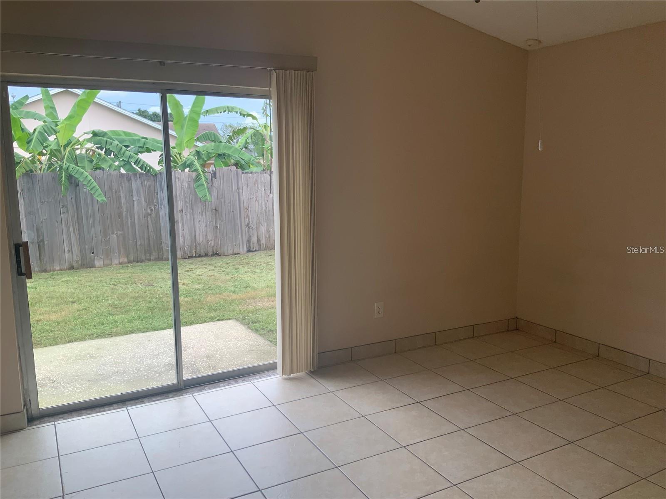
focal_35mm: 29
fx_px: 558
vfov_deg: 48.2
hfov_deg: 61.7
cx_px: 333
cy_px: 250
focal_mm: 3
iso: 16
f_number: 1.8
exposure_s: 1/294
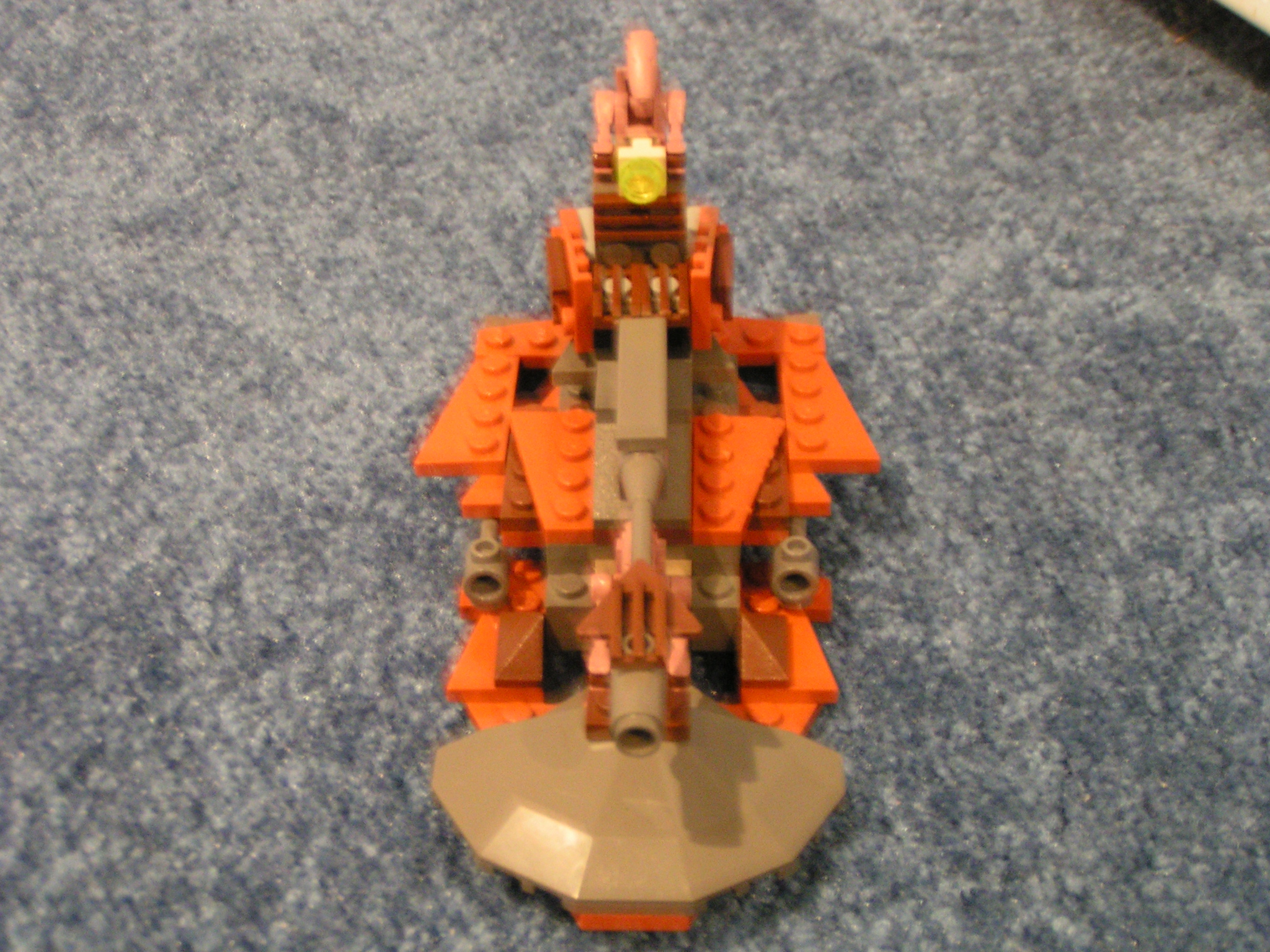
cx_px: 635
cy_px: 476
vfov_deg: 23.3
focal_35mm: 63
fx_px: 2311
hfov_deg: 30.7
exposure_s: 1/1.6
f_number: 3.2
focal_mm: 9.7
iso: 200
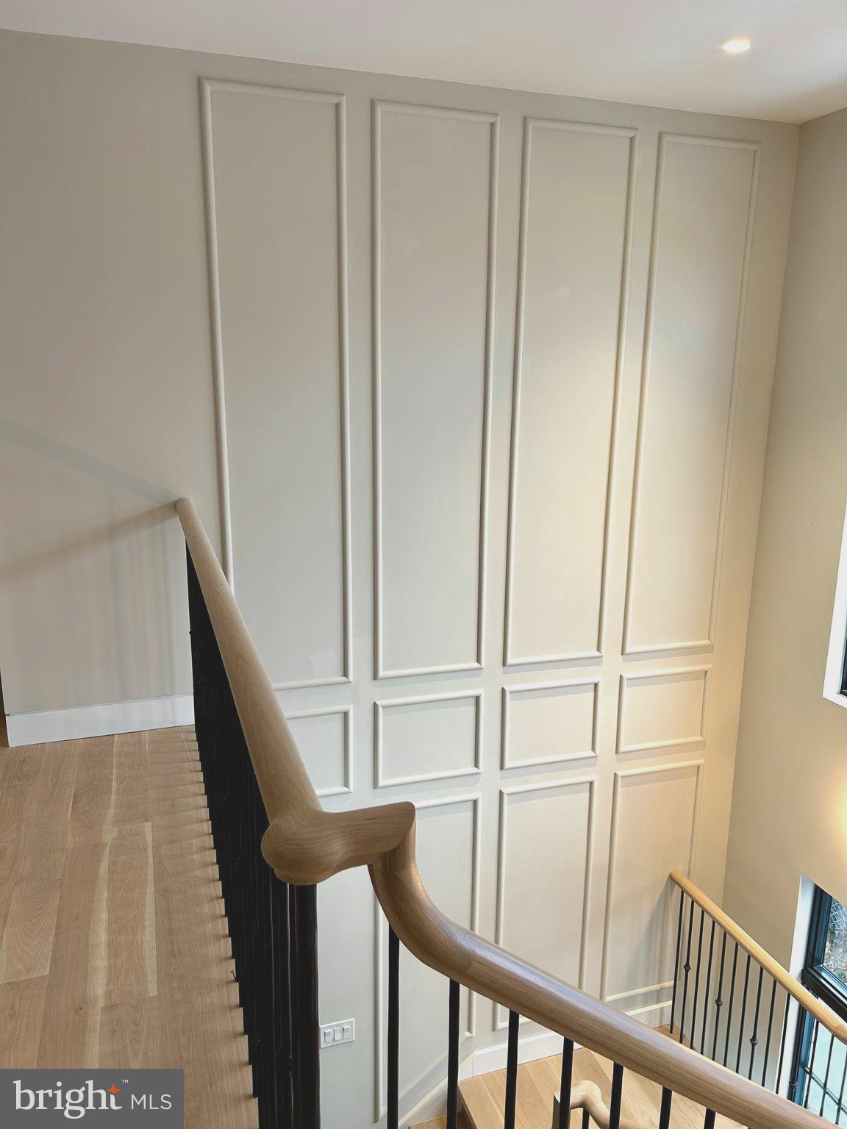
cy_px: 564
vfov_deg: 67.3
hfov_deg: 53.1
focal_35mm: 26
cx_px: 424
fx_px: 848
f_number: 1.5
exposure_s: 1/60
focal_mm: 5.7
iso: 64
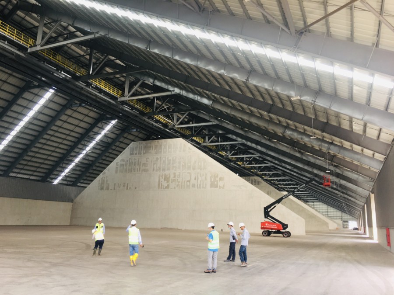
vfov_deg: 48.2
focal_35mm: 29
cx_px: 197
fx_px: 330
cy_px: 148
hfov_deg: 61.7
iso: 32
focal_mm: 4.15
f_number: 2.2
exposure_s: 1/50
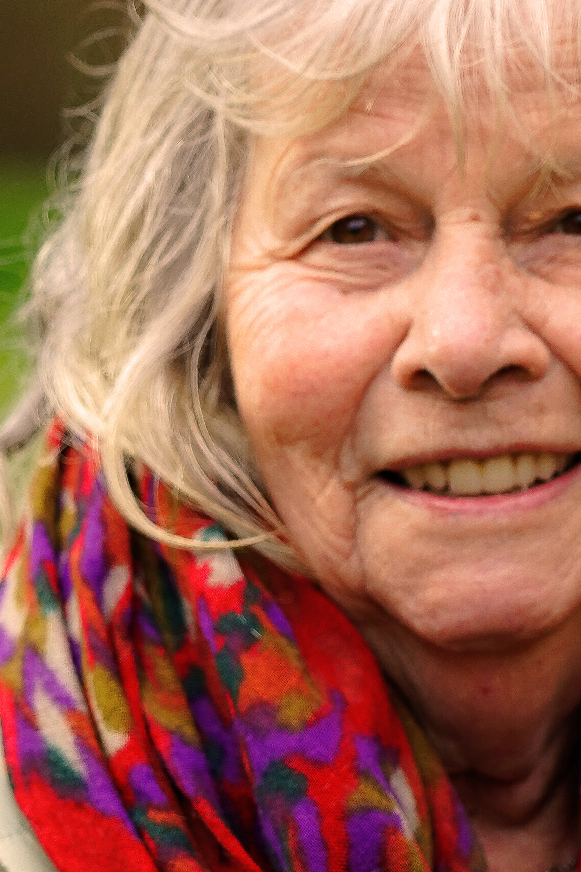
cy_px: 490
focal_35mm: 352
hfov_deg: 3.9
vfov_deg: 5.9
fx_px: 8524
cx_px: 396
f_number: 4
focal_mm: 105
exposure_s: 1/160
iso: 250
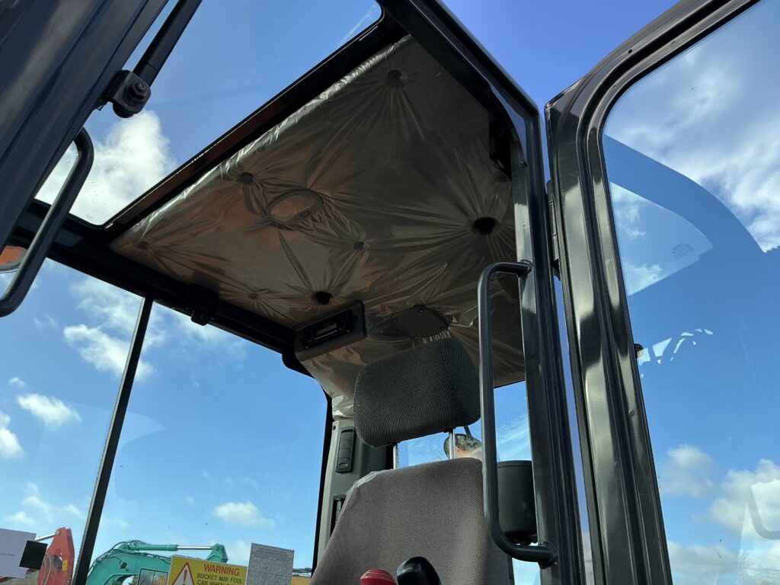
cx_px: 390
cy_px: 292
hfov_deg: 63.4
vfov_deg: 49.7
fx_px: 631
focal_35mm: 28
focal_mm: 3
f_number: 1.8
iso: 25
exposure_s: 1/855
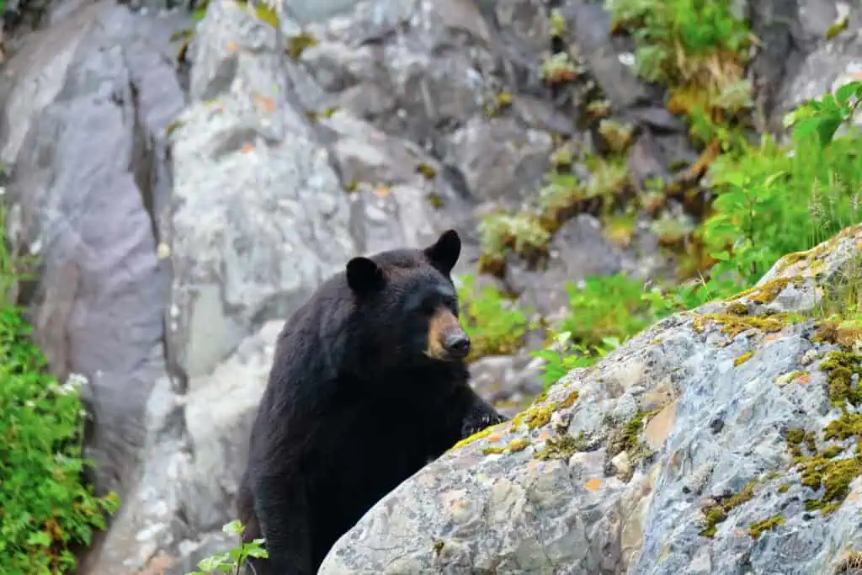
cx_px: 431
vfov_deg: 2.3
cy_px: 288
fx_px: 14368
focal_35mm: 600
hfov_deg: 3.4
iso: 320
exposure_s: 1/105
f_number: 5.6
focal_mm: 400
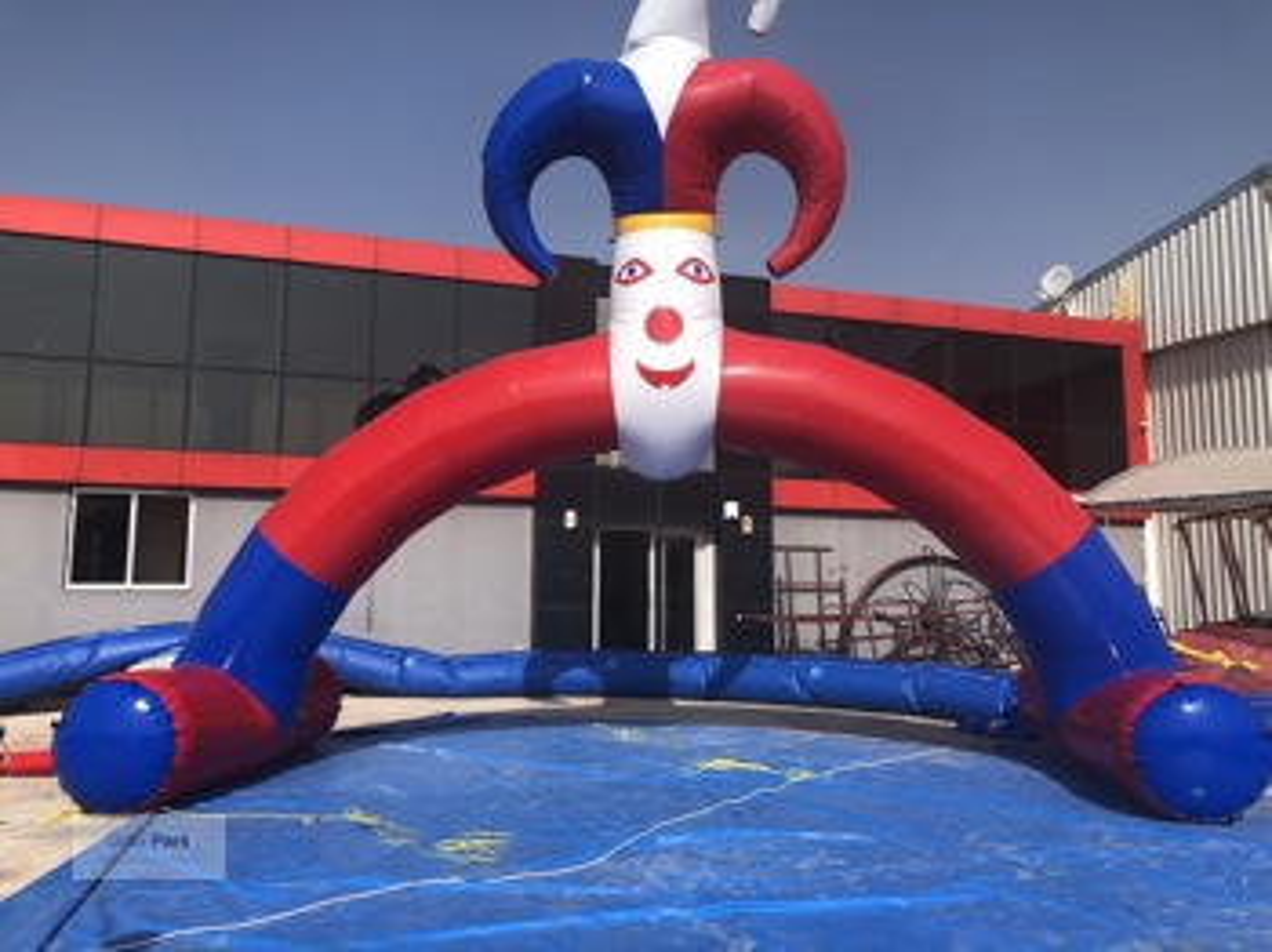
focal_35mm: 28
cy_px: 476
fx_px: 1028
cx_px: 636
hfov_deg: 63.5
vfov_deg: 49.7
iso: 20
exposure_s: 1/2288
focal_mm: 3.99
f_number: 1.8
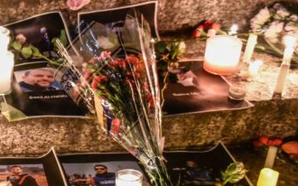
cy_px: 176
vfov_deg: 13.2
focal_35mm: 98
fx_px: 796
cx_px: -133
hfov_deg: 19.0
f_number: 2.8
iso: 8000
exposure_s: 1/80
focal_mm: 31
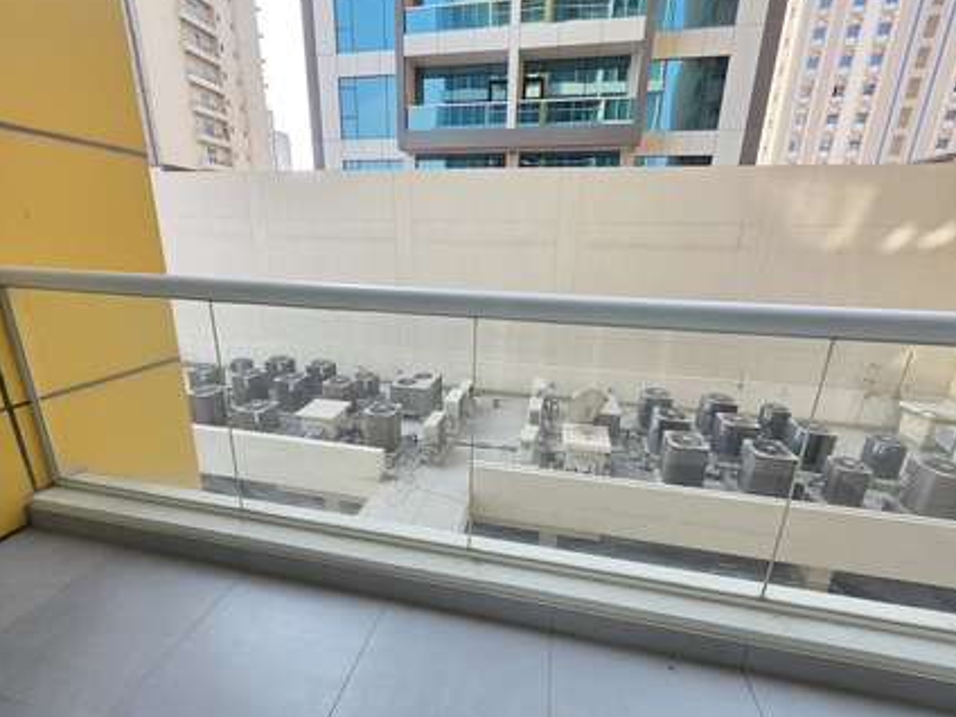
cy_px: 371
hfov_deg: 102.1
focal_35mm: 14
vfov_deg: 85.6
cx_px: 477
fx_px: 387
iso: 40
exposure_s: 1/445
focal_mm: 2.2
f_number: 1.9
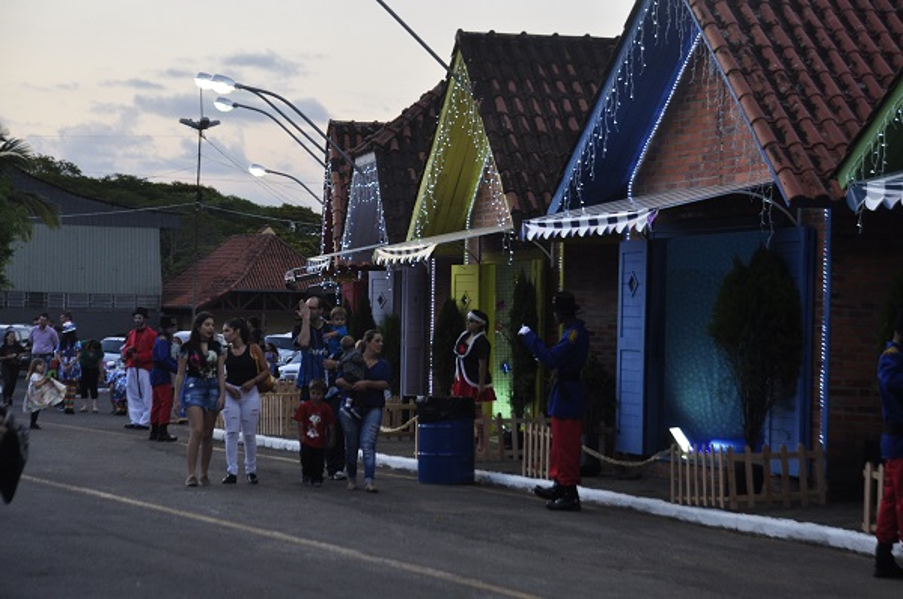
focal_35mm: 99
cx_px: 452
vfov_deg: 13.8
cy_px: 300
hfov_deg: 20.6
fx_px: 2479
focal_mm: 66
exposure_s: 1/100
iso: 500
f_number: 5.3
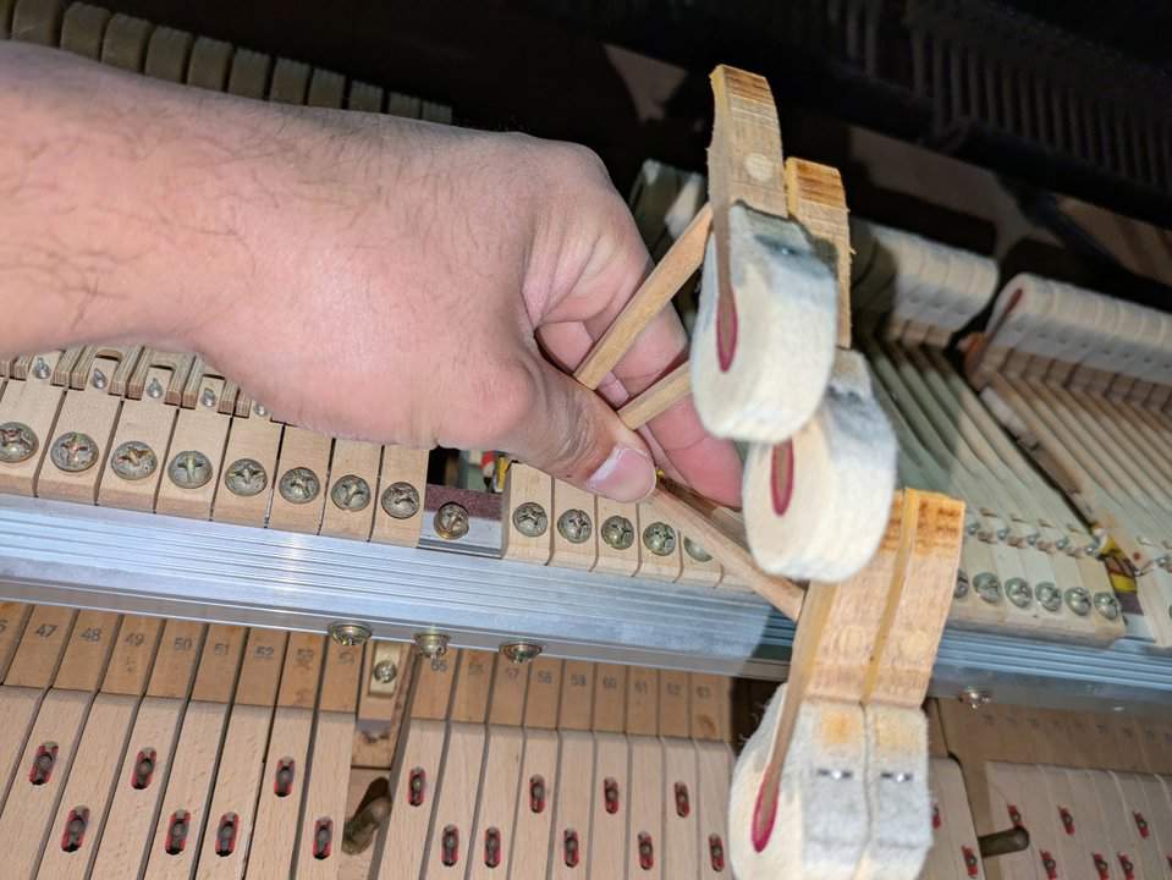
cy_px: 440
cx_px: 586
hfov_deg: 69.4
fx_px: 847
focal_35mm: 25
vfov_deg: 54.9
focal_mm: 5.43
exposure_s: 1/120
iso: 137
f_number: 1.89
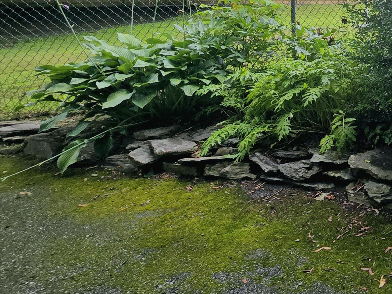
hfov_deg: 36.6
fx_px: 385
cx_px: 501
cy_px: 45
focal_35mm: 34
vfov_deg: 39.6
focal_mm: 2.2
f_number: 2.2
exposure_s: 1/385
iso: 50
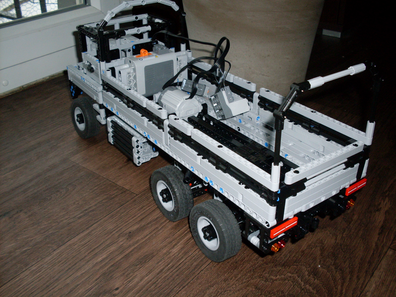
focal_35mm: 38
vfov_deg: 37.7
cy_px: 148
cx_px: 198
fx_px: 435
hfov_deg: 49.0
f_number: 2.8
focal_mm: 6.3
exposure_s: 1/45
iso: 100
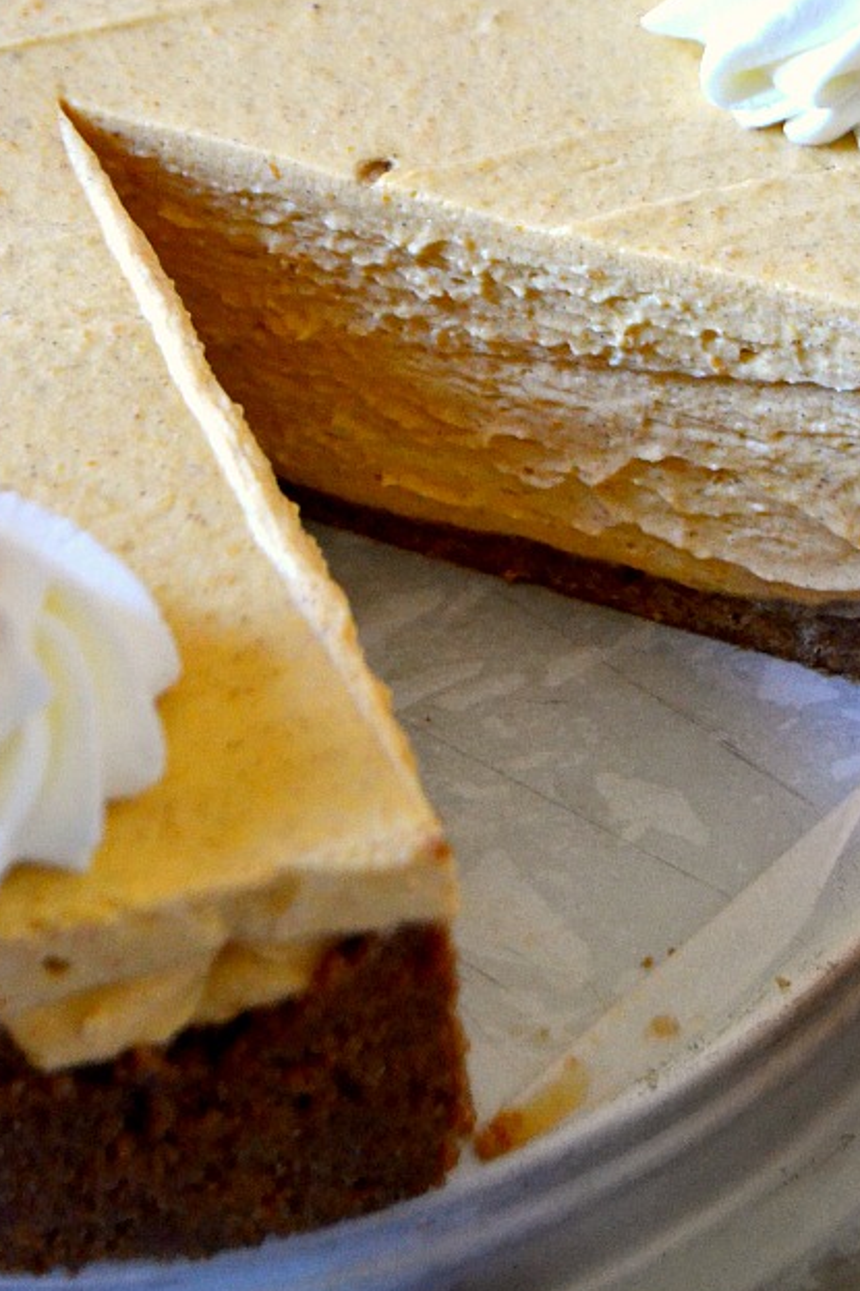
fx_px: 4581
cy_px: 326
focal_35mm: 128
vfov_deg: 16.0
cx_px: 635
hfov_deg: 10.7
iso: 1600
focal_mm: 55
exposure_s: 1/60
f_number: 5.6
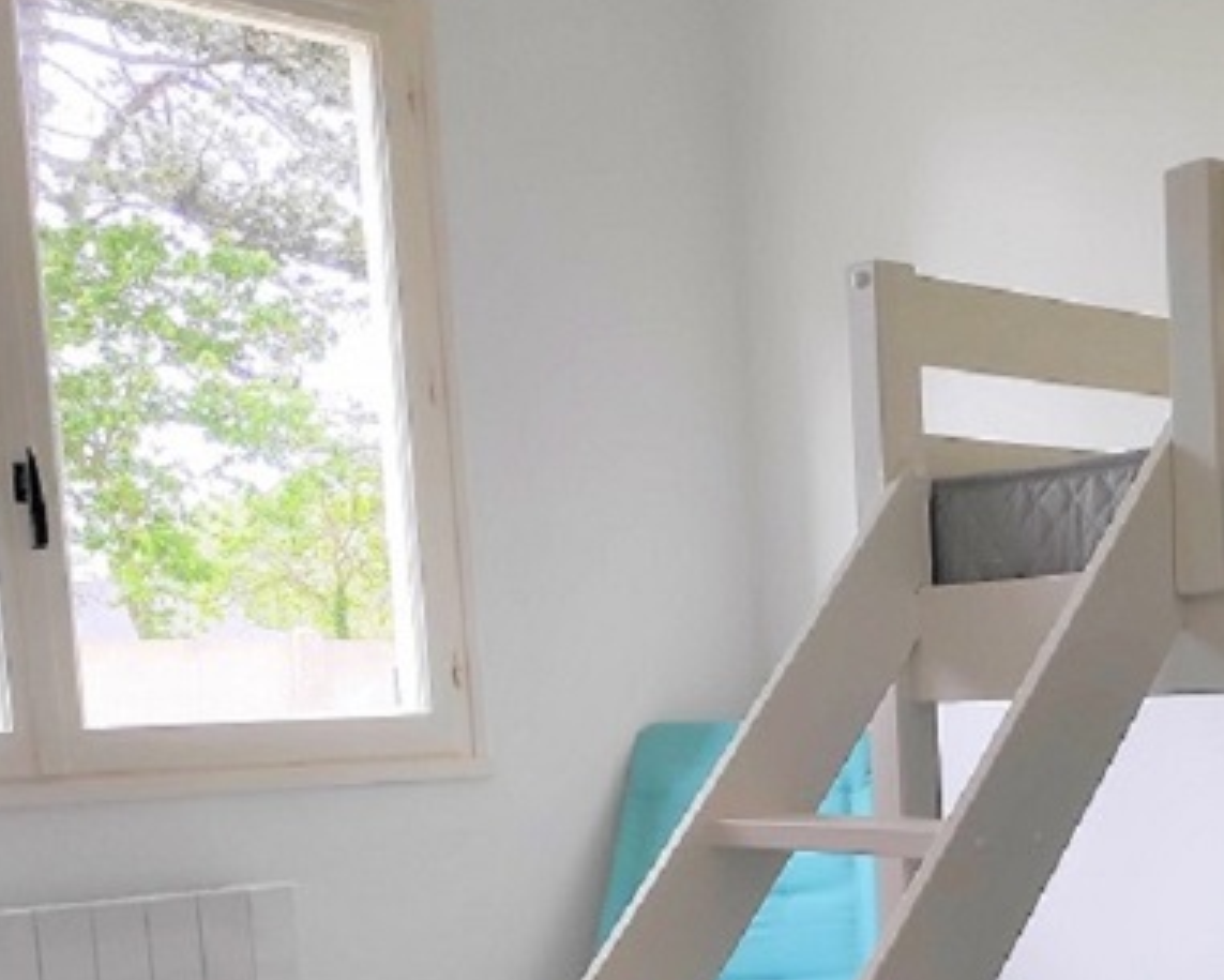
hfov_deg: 41.2
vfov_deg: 34.1
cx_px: 1105
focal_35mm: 41
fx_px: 1486
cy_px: 916
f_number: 1.9
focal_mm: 3.94
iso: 102
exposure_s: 1/100
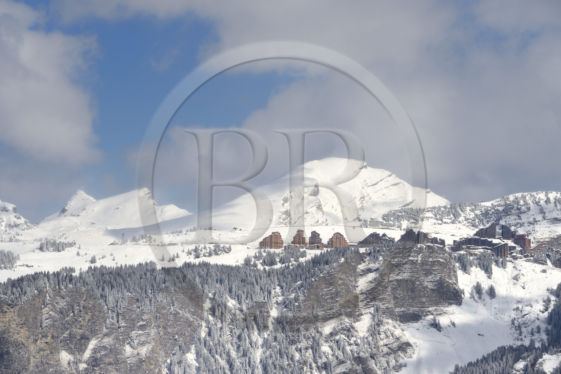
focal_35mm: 175
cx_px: 280
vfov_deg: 7.8
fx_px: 2726
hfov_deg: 11.7
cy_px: 187
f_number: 11
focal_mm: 175
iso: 200
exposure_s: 1/800
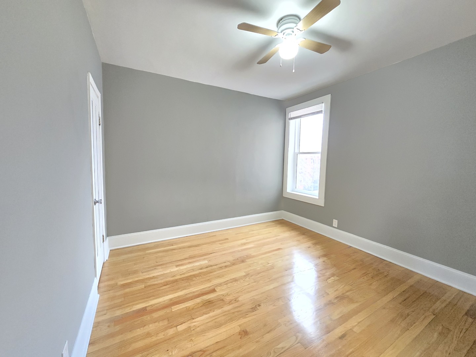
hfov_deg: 106.2
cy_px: 178
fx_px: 179
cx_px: 238
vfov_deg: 89.9
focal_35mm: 13
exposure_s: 1/60
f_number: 2.2
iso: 1250
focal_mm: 2.2
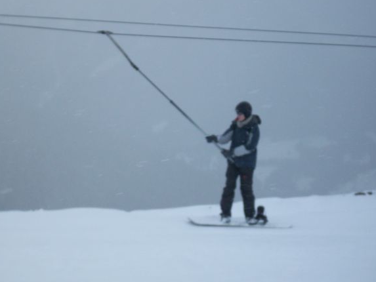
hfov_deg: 15.9
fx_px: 1347
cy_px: 129
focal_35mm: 124
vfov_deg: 12.0
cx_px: 172
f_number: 5.2
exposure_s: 1/586
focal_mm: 18.6
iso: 80
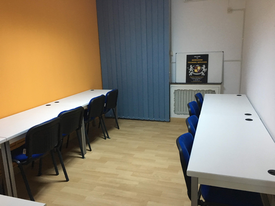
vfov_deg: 48.2
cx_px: 138
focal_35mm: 29
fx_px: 230
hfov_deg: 61.7
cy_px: 103
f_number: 2.2
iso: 200
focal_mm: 4.15
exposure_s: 1/25
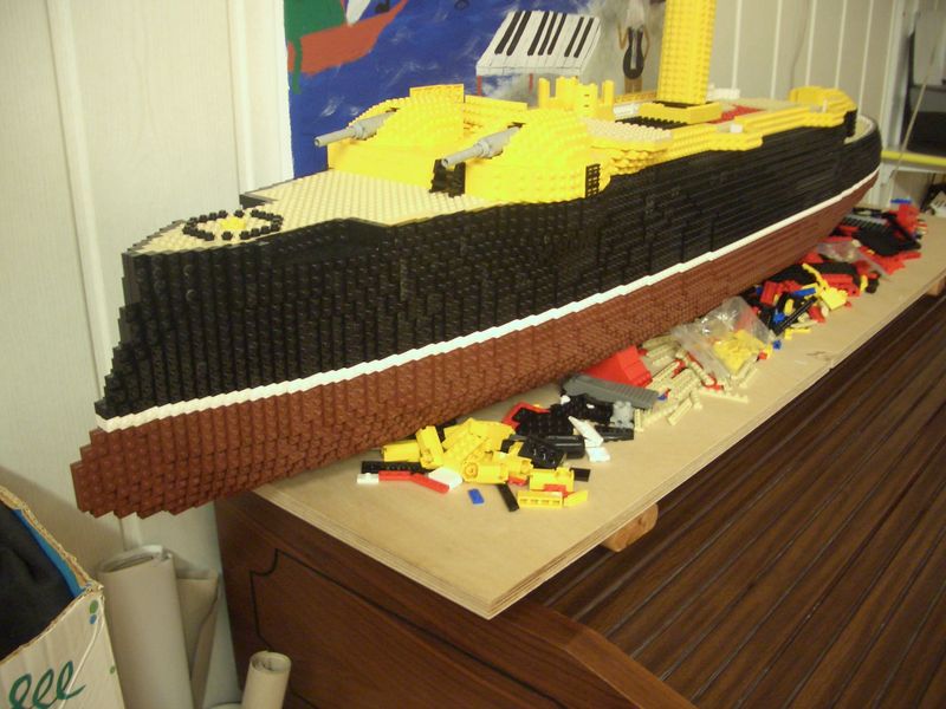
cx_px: 473
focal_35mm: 35
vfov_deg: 40.7
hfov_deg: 52.6
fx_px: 956
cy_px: 354
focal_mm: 5.8
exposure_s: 1/10
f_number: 2.6
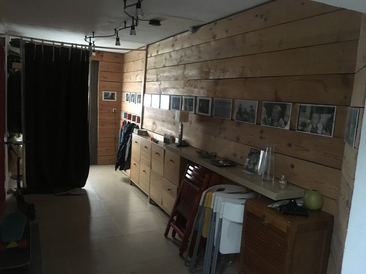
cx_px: 183
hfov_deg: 61.7
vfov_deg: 48.2
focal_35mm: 29
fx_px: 307
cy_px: 137
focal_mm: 4.15
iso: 400
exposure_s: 1/17
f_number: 2.2
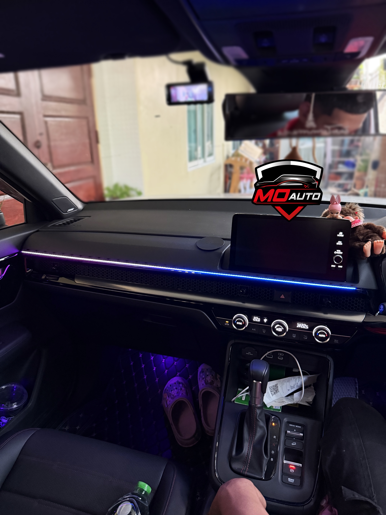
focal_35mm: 24
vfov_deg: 71.6
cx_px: 193
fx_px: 357
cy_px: 258
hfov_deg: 56.8
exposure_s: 1/43
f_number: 1.78
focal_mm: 6.76
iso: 800
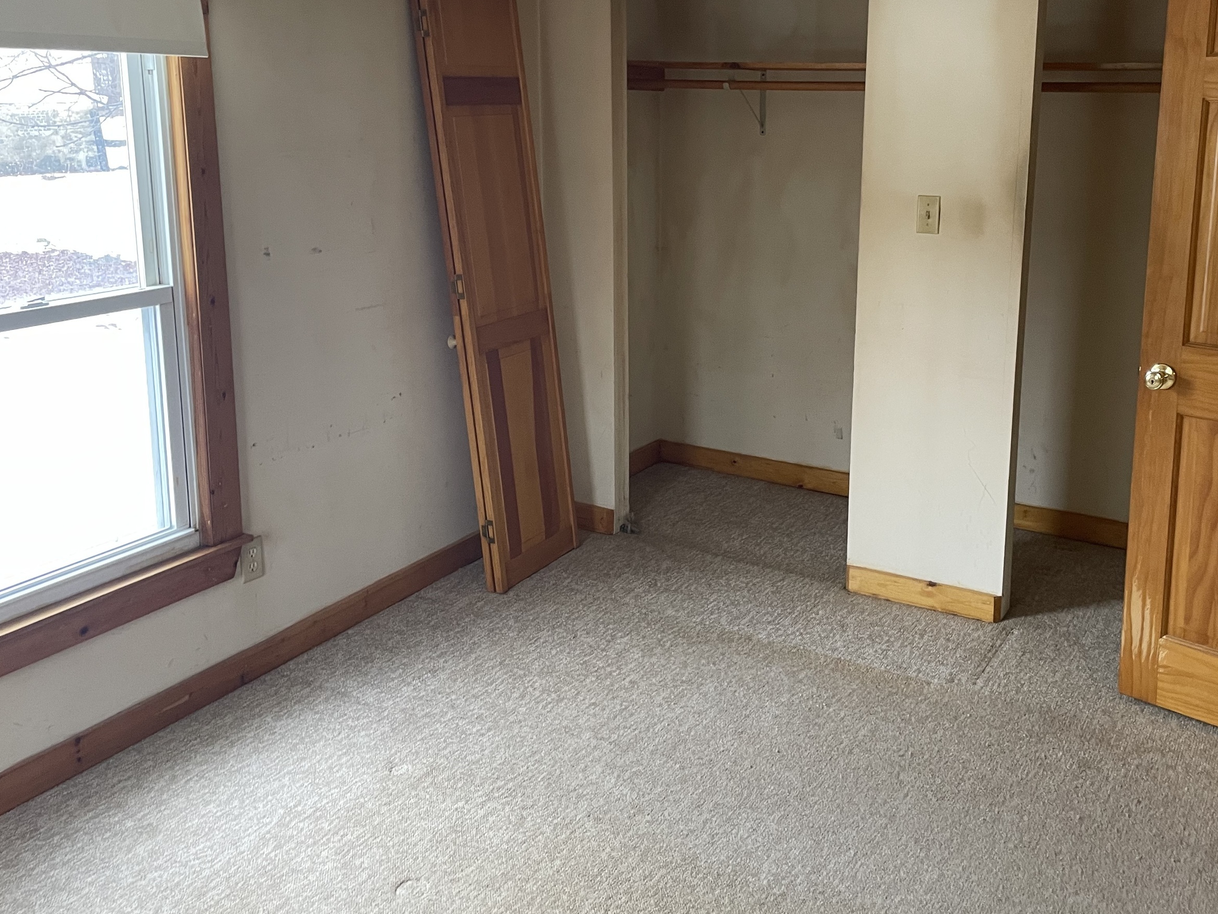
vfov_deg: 41.5
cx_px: 718
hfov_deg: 53.7
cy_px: 343
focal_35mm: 34
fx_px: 1196
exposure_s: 1/60
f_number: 1.6
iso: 200
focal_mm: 4.2
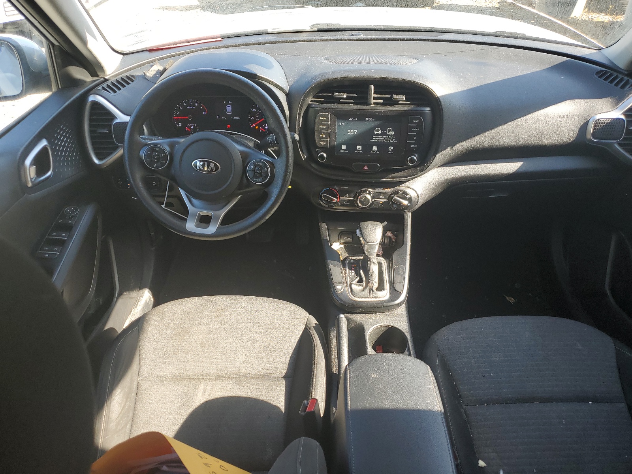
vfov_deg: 53.1
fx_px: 475
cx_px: 316
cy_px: 237
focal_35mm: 26
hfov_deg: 67.3
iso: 50
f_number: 1.5
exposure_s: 1/204
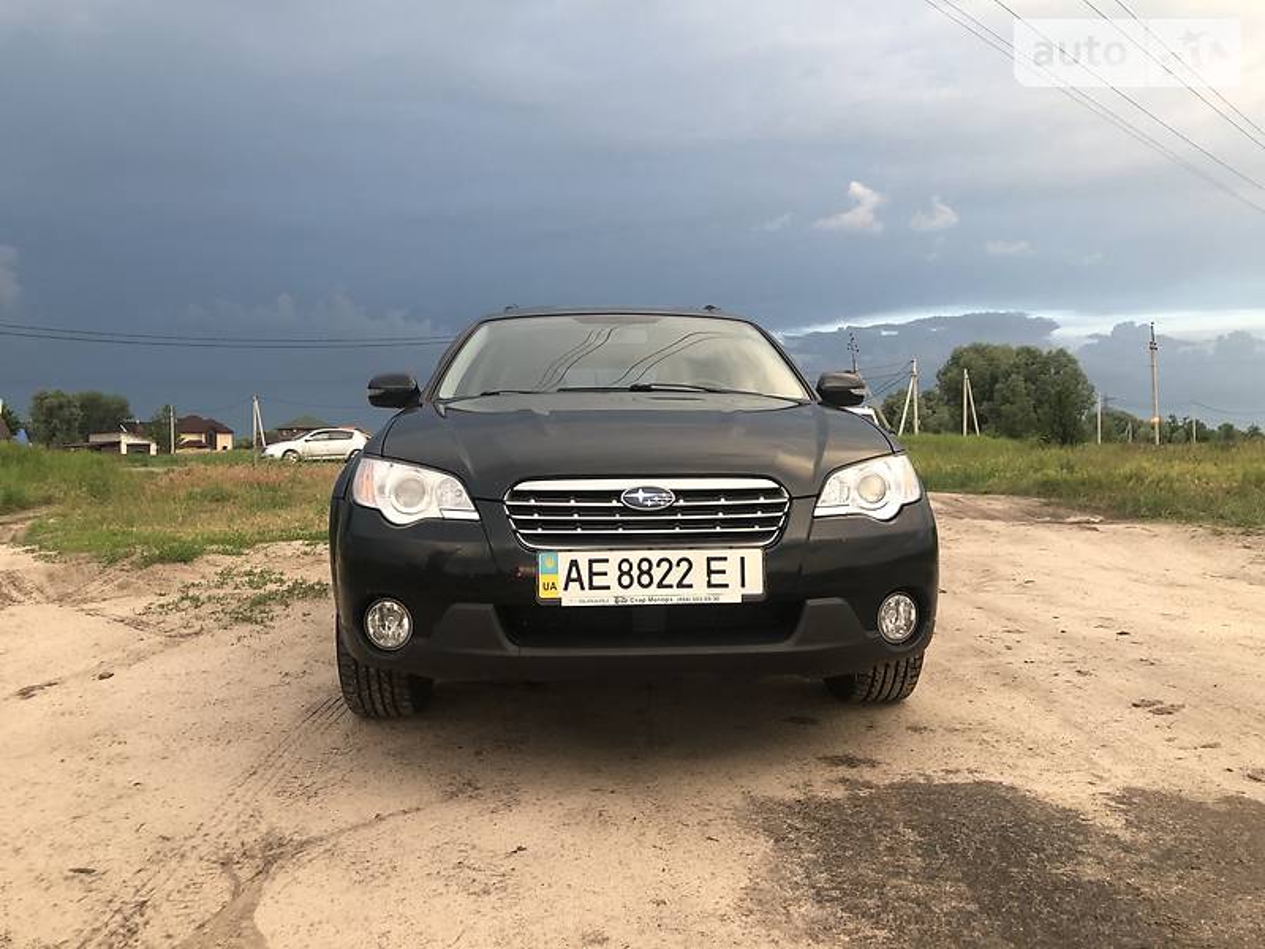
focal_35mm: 28
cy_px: 474
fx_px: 1023
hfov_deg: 63.4
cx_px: 632
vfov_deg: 49.7
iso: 32
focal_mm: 4
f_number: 1.8
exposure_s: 1/30
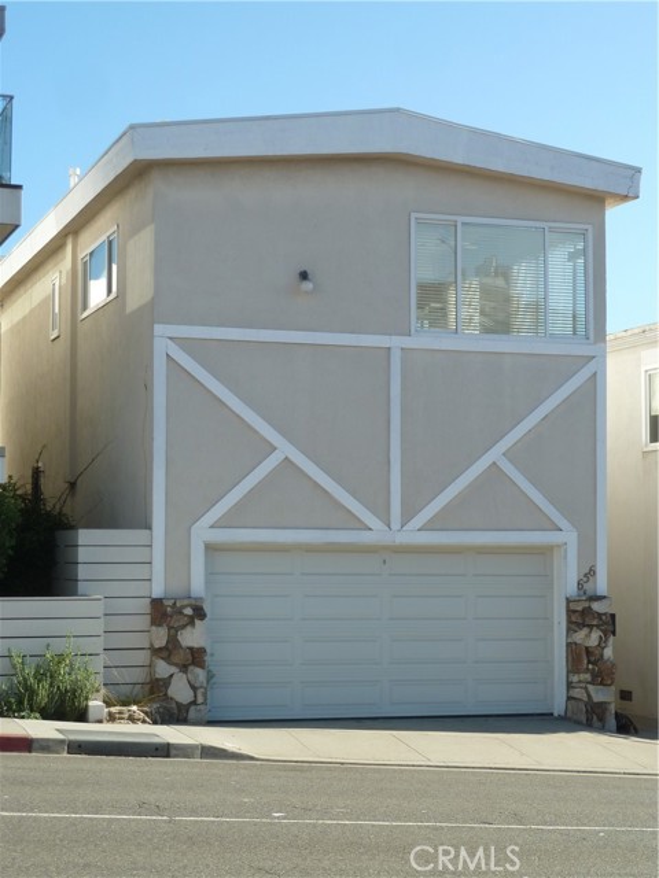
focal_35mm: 67
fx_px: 1701
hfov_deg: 21.9
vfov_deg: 29.0
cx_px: 330
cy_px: 439
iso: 80
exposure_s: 1/320
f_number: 4.1
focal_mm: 11
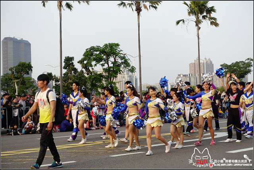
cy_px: 85
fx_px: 494
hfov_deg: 28.8
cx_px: 127
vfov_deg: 19.5
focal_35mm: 70
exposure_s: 1/200
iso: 125
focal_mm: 25.7
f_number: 4
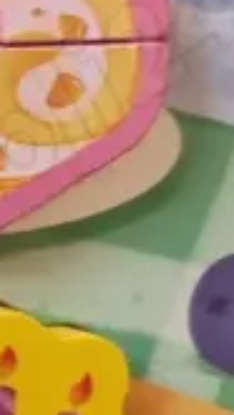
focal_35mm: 158
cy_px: 128
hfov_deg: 6.1
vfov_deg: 13.6
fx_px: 1740
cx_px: -775
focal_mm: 6.7
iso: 200
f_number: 1.8
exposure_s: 1/100
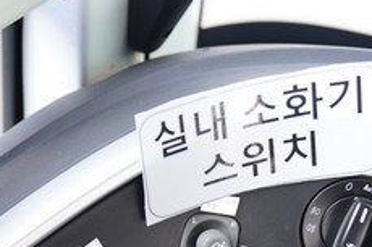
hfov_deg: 17.8
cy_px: 314
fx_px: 1187
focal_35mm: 115
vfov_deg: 11.6
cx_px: 125
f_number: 2.8
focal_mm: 44
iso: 160
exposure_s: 1/50
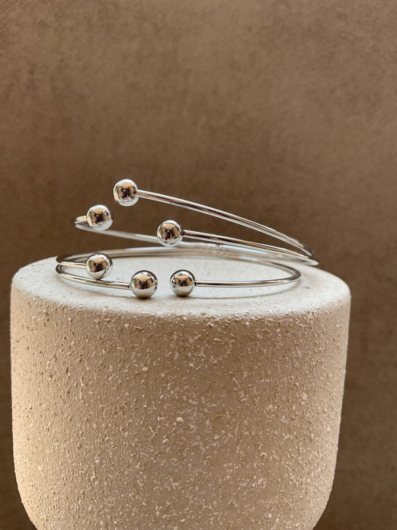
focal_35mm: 29
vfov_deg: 61.7
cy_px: 265
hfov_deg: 48.2
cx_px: 198
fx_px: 443
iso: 16
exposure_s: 1/139
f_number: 1.8
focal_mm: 3
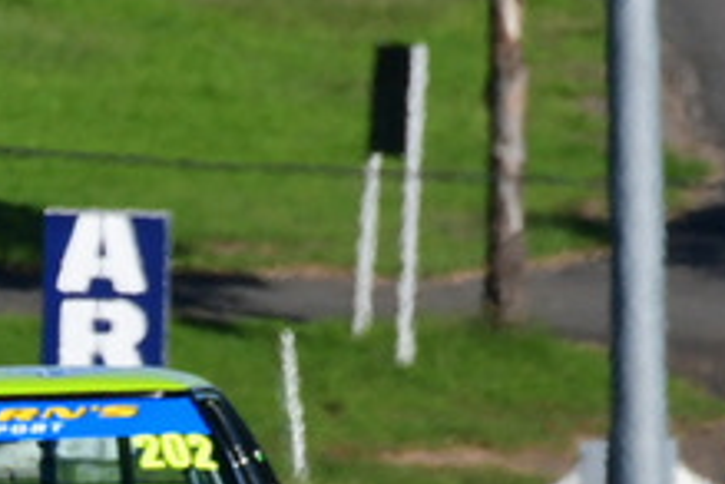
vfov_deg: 0.6
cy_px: 557
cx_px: -364
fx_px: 46396
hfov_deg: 0.9
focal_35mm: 2304
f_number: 13
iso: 400
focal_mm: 420
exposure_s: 1/640
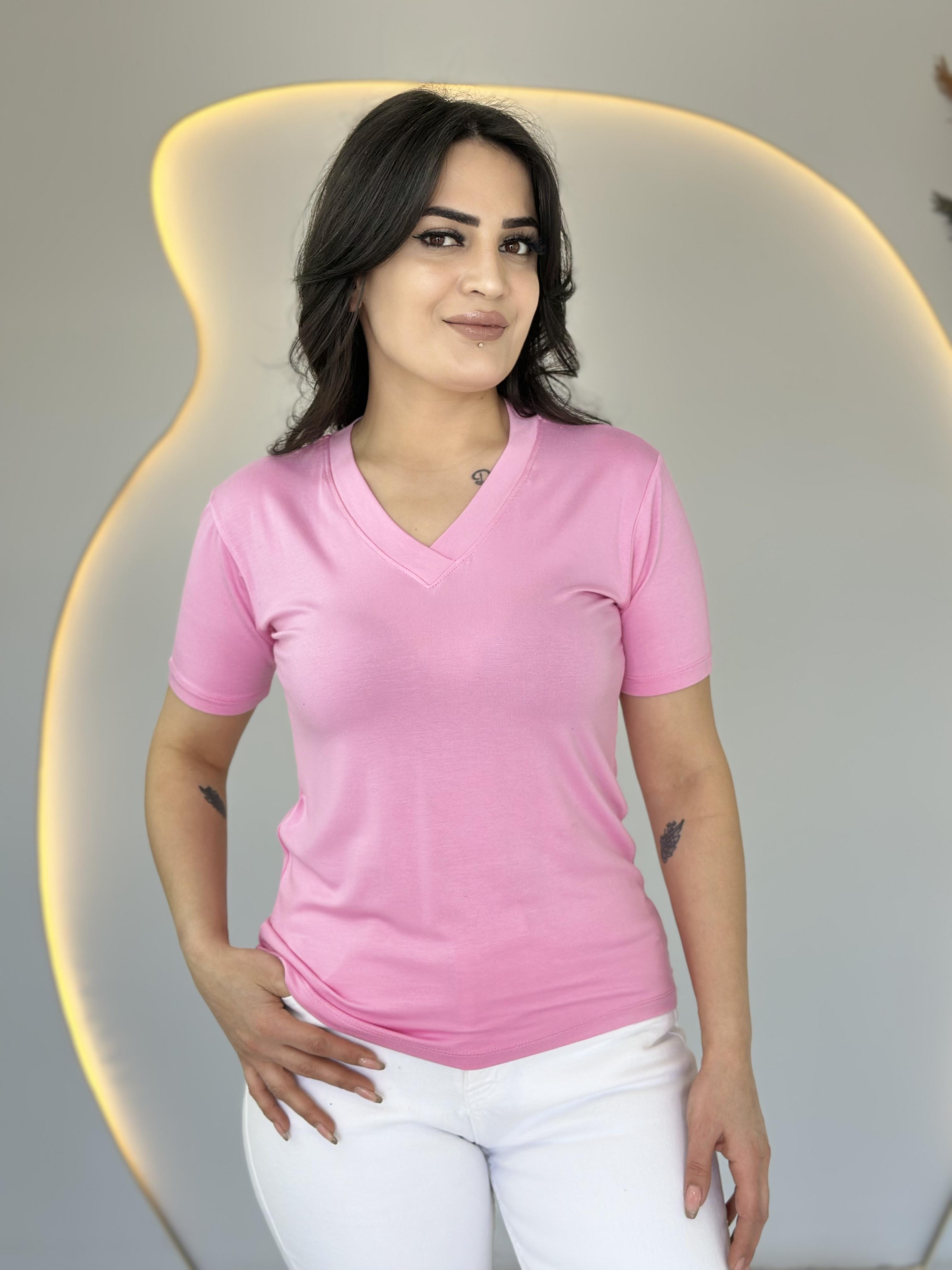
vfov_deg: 39.7
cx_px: 476
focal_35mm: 48
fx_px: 1760
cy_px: 635
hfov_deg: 30.3
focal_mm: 6.86
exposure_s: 1/141
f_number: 1.78
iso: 64
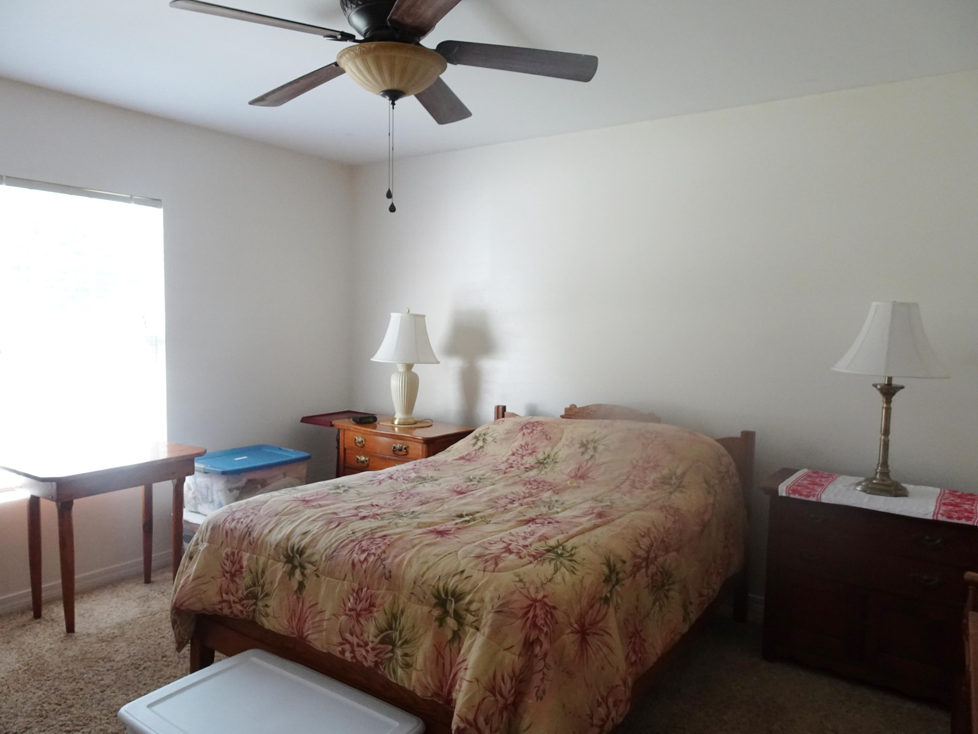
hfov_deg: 71.6
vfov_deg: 56.8
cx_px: 489
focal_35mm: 24
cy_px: 367
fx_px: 678
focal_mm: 4.25
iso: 320
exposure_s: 1/30
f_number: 3.5
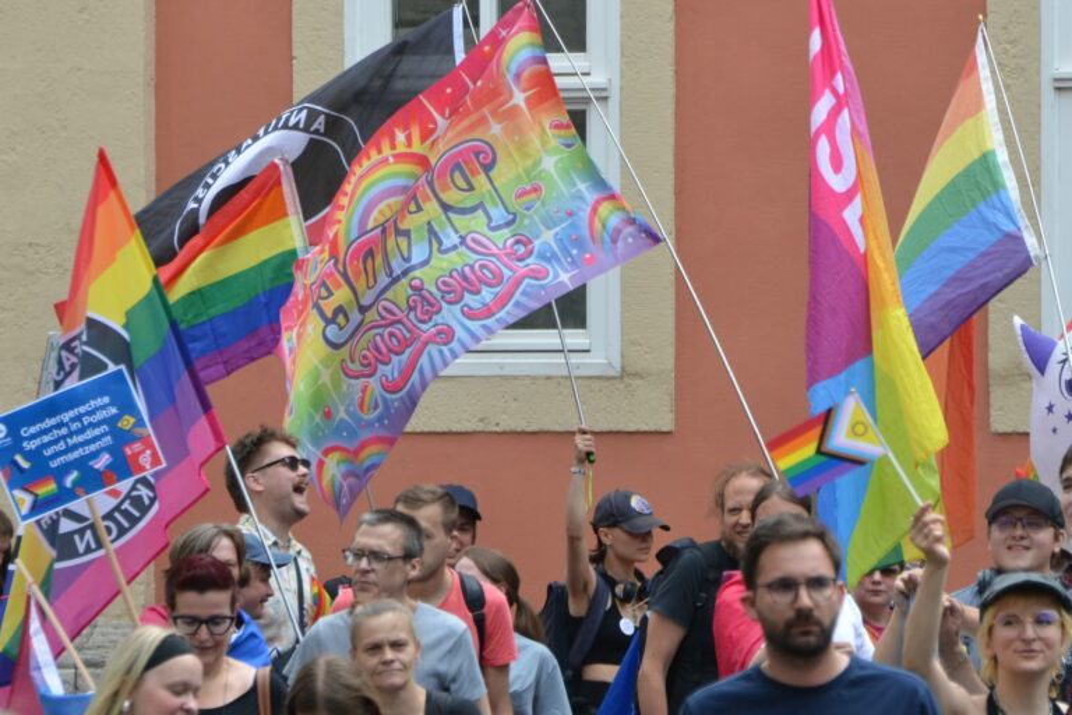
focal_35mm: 210
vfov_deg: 6.5
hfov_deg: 9.8
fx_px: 6253
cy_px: 358
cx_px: 536
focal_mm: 140
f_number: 7.1
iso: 500
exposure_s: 1/800
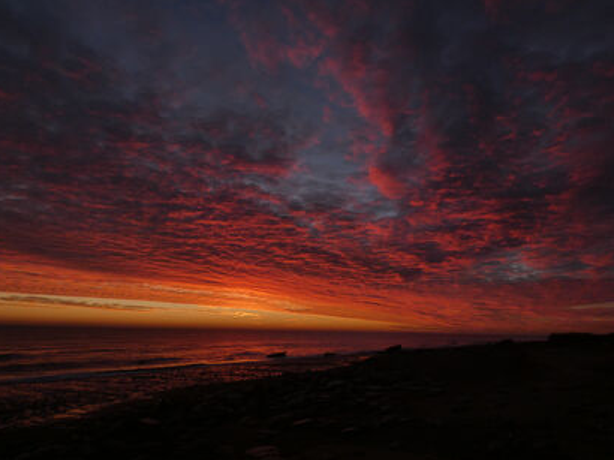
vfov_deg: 56.8
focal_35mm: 24
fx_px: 425
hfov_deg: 71.5
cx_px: 329
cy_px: 236
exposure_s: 1/500
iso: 80
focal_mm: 4
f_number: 2.9
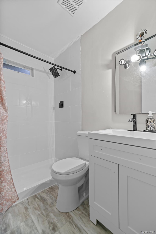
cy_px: 117
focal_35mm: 15
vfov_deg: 100.4
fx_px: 97
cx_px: 78
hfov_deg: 77.3
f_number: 8
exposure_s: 1/1.67
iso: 400
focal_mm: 15
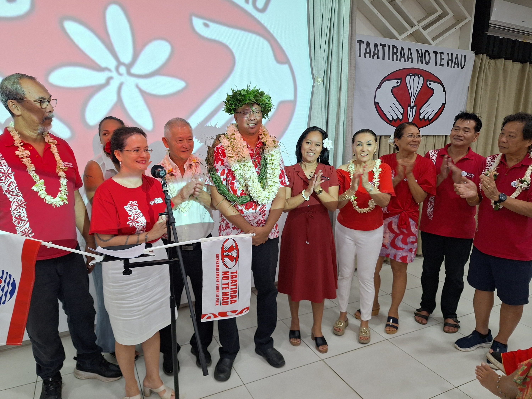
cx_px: 266
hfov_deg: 73.9
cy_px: 200
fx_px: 353
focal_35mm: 23
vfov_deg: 58.9
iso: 100
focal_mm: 5.54
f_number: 1.8
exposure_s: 1/50
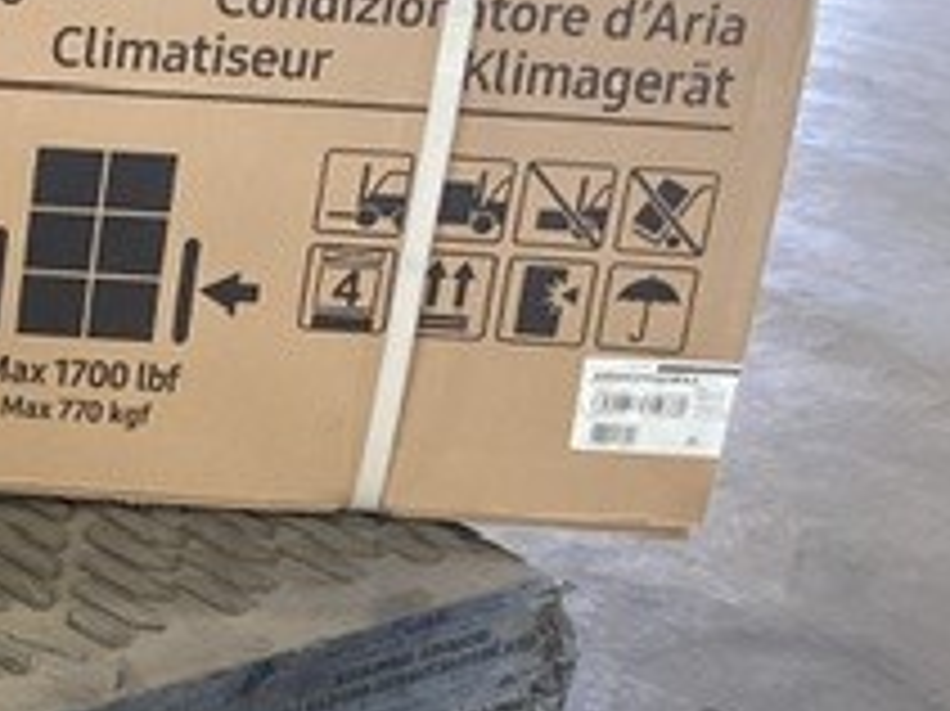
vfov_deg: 15.7
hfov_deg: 18.9
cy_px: 504
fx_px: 2578
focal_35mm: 94
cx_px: -374
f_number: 2.4
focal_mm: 3.3
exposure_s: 1/50
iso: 250
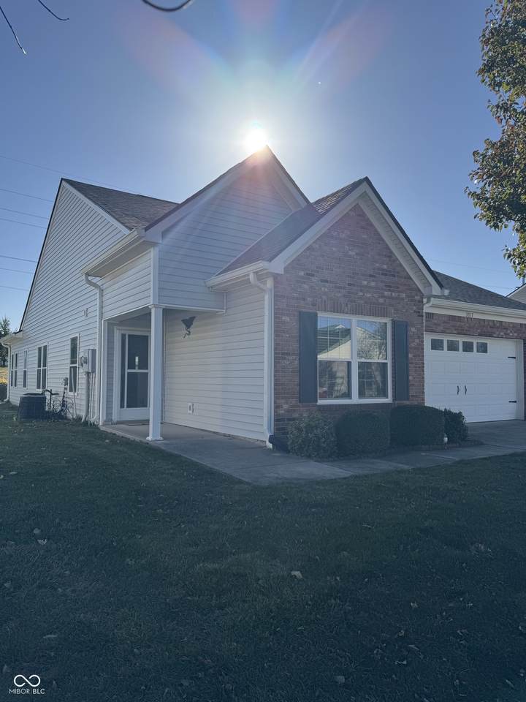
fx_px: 486
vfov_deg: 71.6
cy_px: 351
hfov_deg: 56.8
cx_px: 263
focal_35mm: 24
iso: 80
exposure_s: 1/6410
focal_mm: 6.76
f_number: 1.78
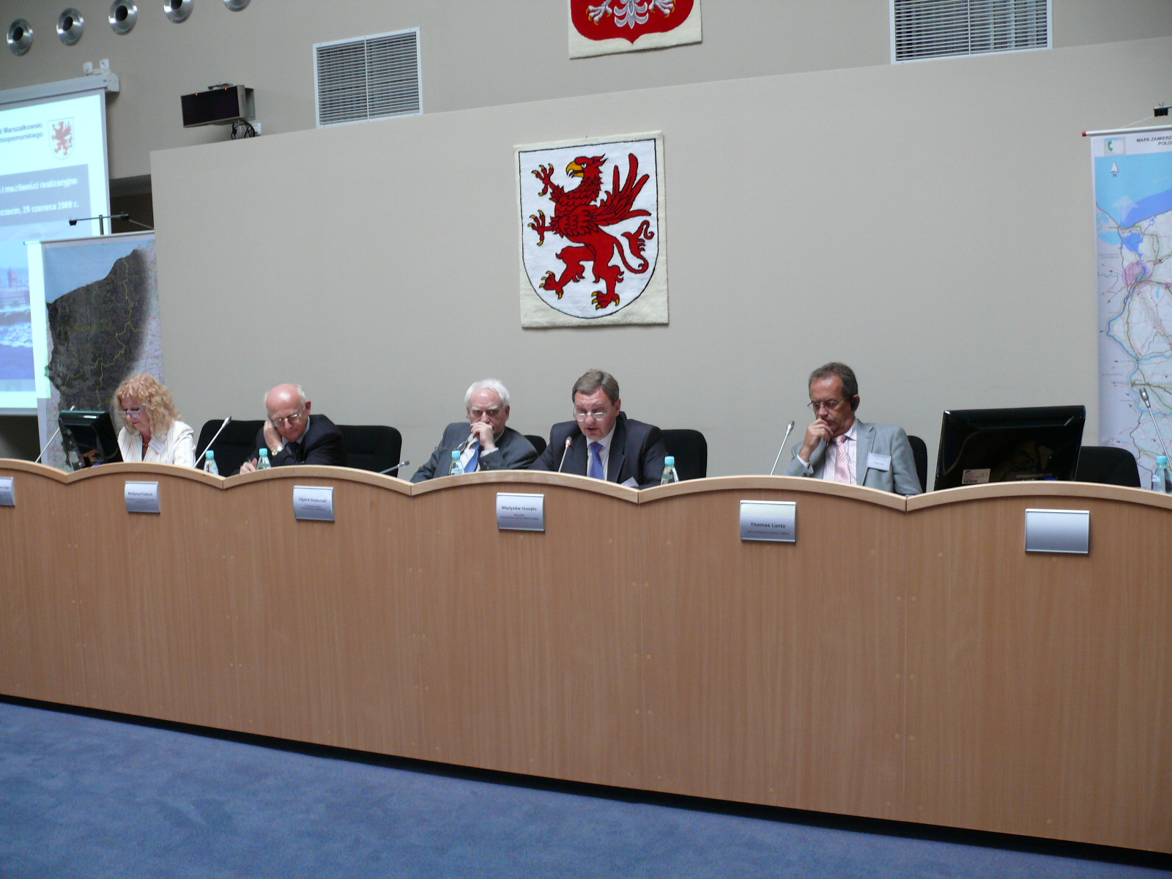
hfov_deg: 52.6
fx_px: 1185
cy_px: 440
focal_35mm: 35
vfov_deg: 40.7
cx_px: 586
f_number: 2.8
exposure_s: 1/30
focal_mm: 7.4
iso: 200
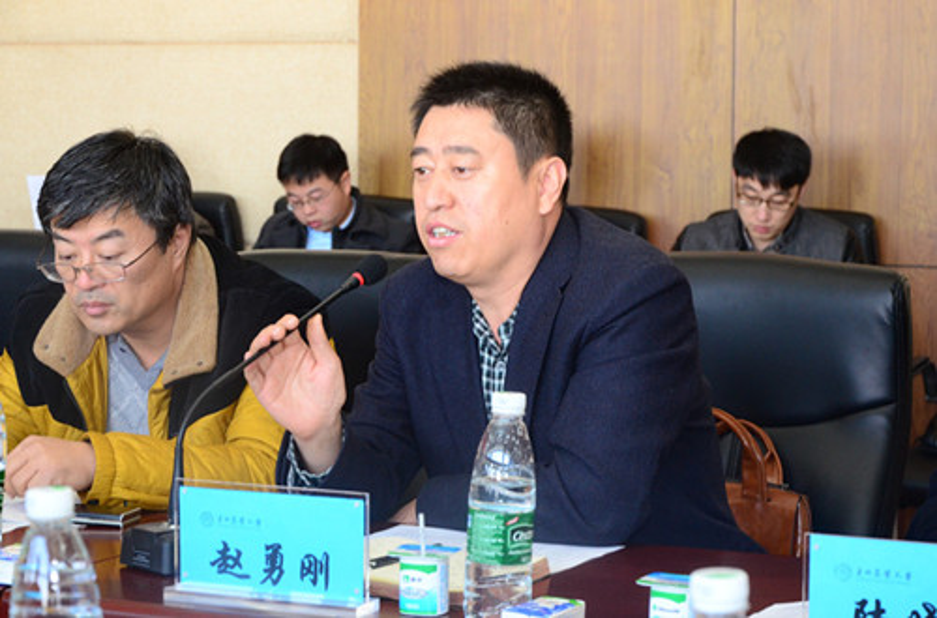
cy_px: 309
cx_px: 468
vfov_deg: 14.6
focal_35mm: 93
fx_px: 2413
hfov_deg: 22.0
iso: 1400
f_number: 6.7
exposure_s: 1/60
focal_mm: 62
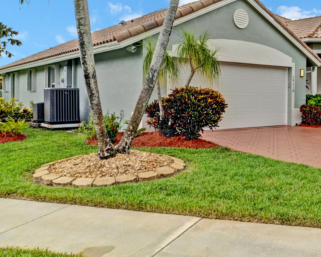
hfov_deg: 44.6
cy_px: 106
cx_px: 274
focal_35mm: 38
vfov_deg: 39.0
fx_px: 361
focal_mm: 14
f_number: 9
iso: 250
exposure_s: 1/320
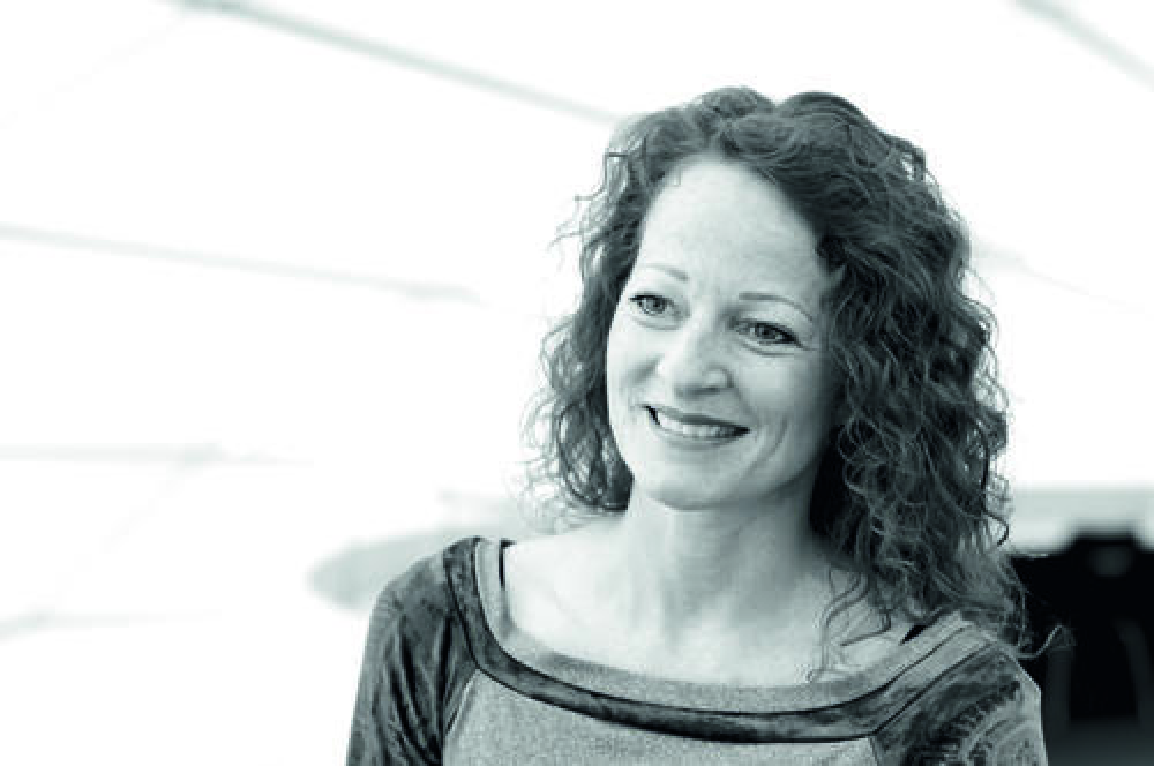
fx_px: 2401
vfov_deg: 18.1
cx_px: 577
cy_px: 383
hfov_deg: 27.0
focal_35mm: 75
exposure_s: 1/60
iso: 200
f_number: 2.8
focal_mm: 50
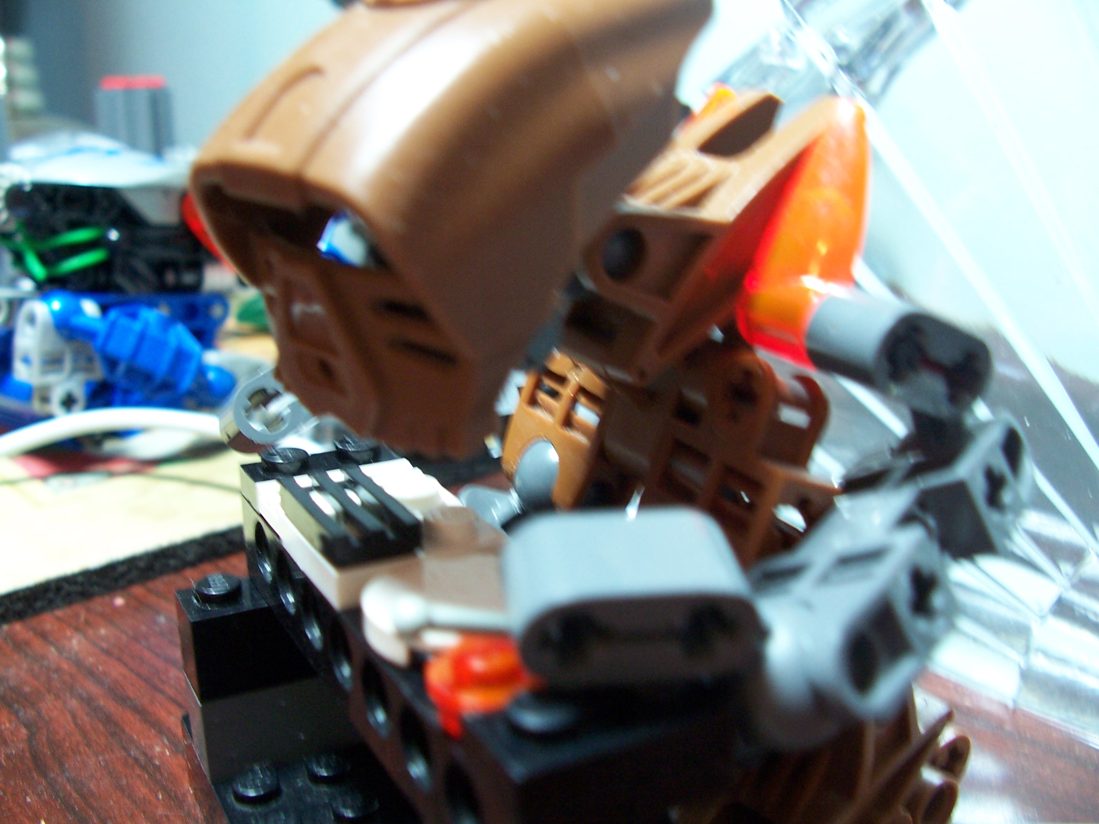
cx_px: 550
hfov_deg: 52.6
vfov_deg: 40.7
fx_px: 1111
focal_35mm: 35
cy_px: 412
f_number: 2.8
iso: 140
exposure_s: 1/15
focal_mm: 6
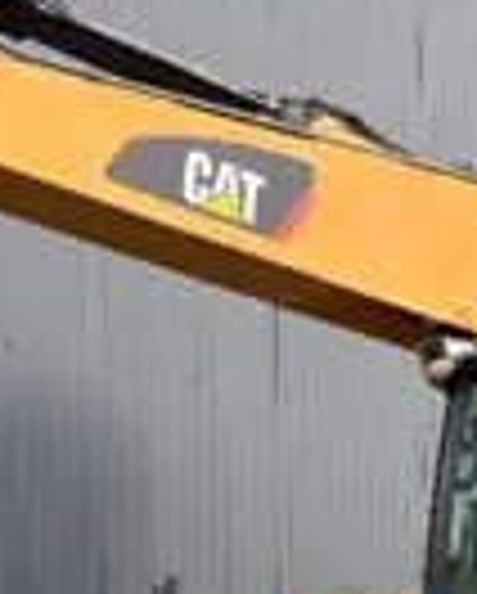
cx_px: 256
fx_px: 1497
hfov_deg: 18.1
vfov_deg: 21.6
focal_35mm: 85
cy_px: 603
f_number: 1.78
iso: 100
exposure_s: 1/80
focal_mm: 6.76
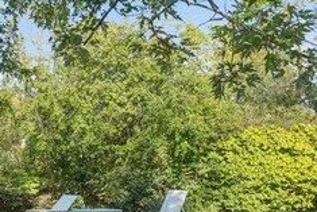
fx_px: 590
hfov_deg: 25.1
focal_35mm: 67
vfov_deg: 20.1
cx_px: -117
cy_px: 181
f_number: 8
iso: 200
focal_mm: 17.5
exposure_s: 1/80
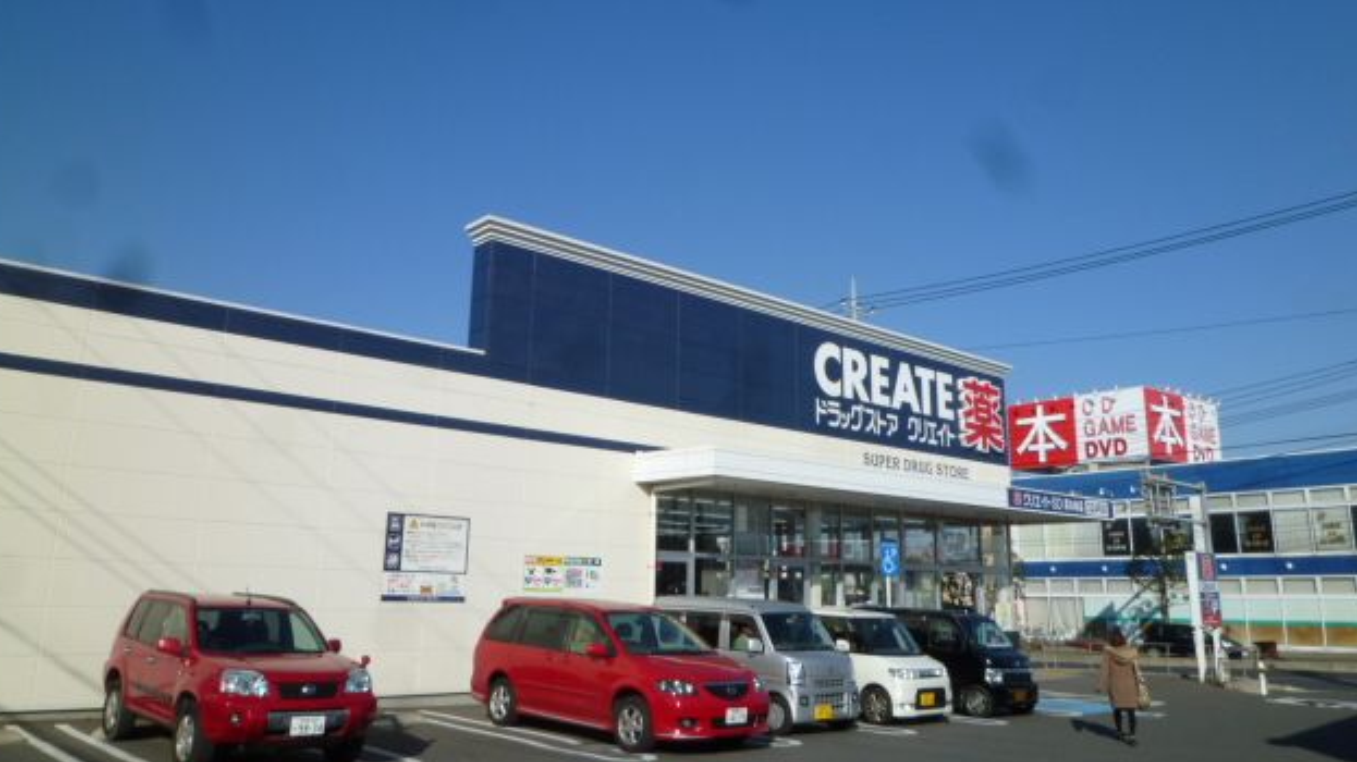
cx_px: 664
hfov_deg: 67.9
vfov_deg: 41.3
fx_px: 1007
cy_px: 309
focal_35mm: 28
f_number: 5
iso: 80
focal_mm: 4.5
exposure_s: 1/500
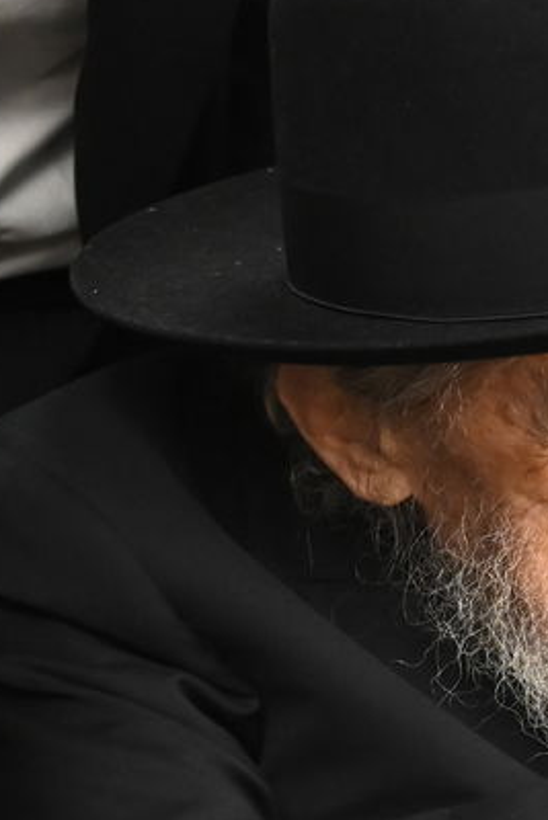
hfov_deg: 7.9
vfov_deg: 12.2
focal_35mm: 168
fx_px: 3832
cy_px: 351
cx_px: 1012
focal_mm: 48
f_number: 5
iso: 3200
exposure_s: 1/200
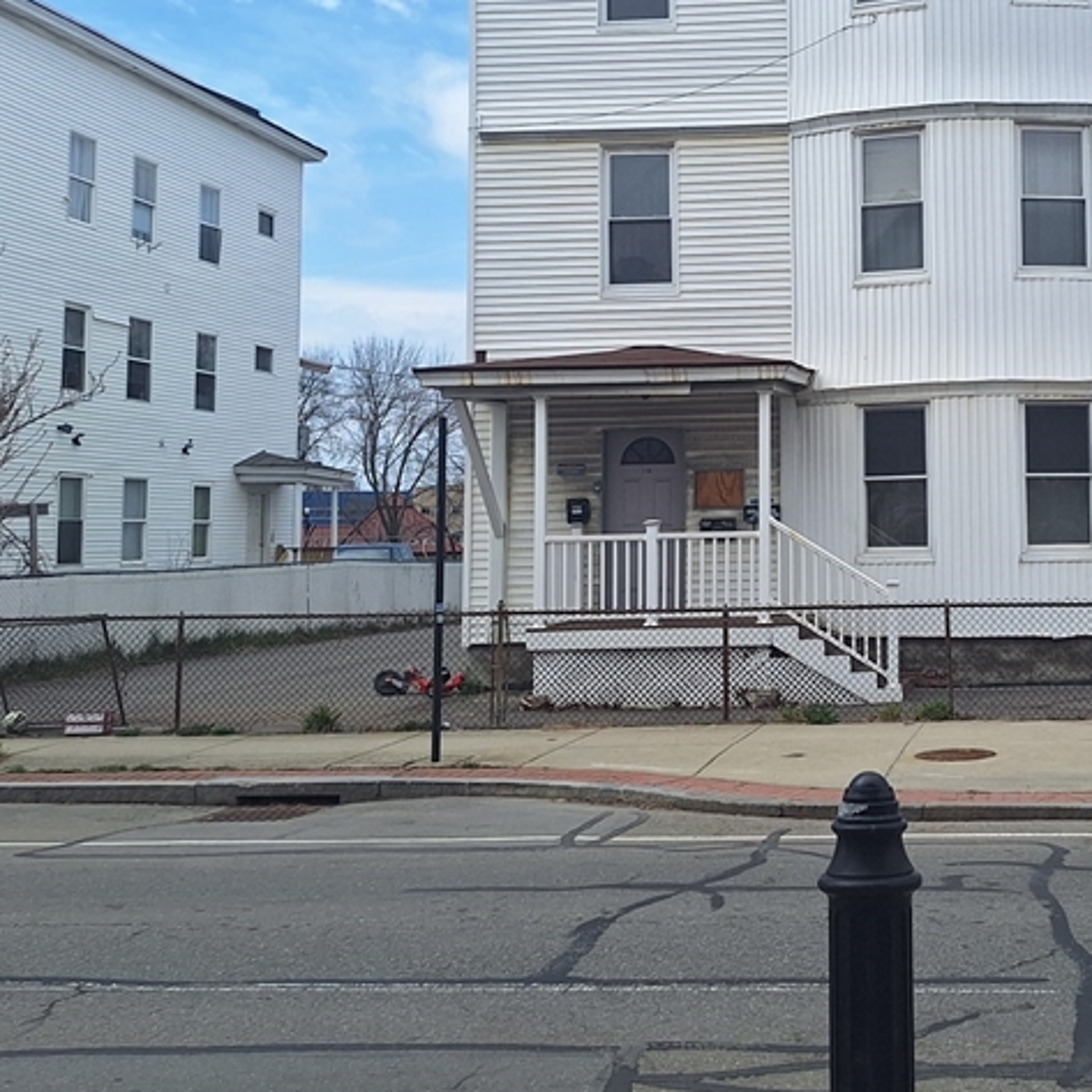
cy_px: 356
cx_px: 958
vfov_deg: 37.9
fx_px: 1570
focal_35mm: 44
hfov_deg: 36.3
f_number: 1.8
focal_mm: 5.54
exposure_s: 1/2538
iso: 40
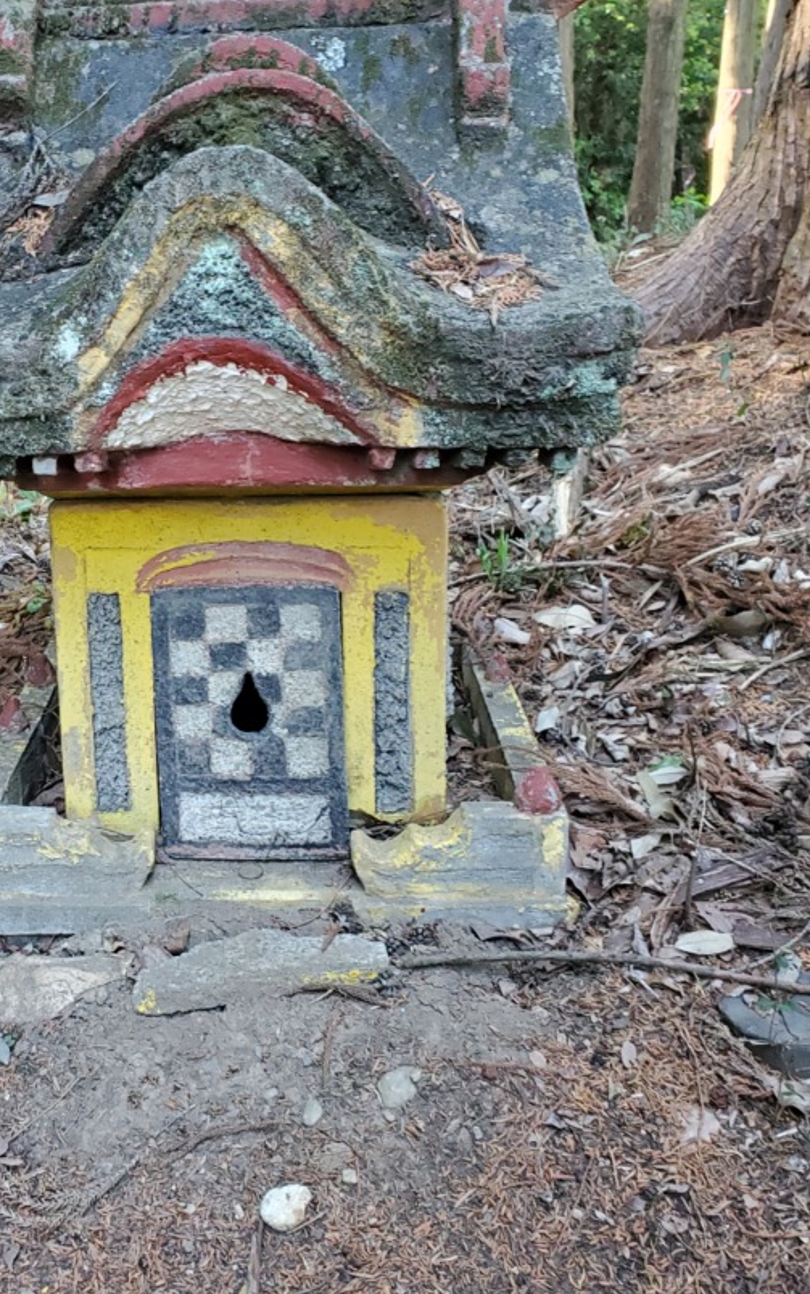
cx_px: 222
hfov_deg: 33.9
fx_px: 1306
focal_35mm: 37
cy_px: 546
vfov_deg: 52.5
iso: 400
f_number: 2.4
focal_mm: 4.3
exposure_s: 1/50
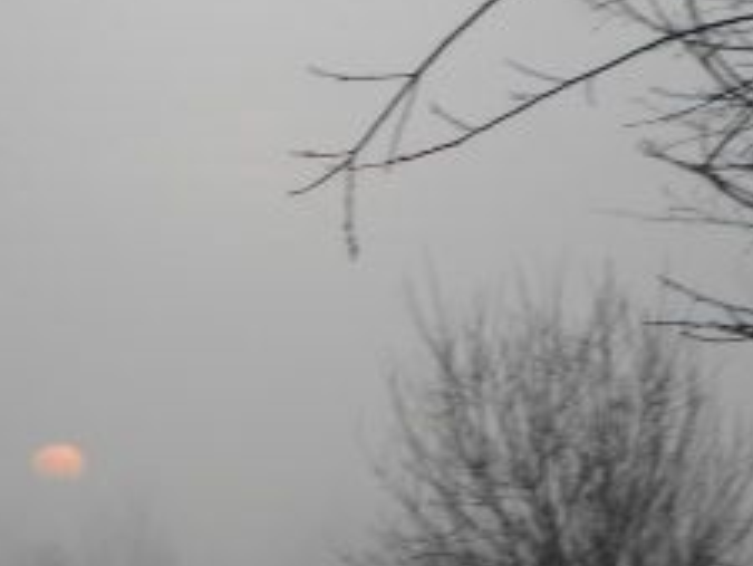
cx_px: 134
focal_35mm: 257
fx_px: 5593
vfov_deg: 5.8
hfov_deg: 7.7
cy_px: 539
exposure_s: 1/60
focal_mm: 20.1
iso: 125
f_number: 6
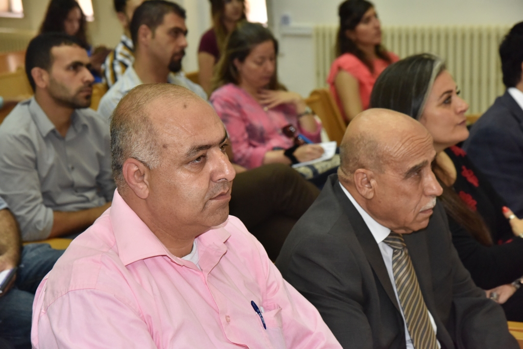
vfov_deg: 16.7
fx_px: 1191
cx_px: 262
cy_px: 174
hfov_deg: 24.8
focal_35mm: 82
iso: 2500
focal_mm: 82
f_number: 6.3
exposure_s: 1/200
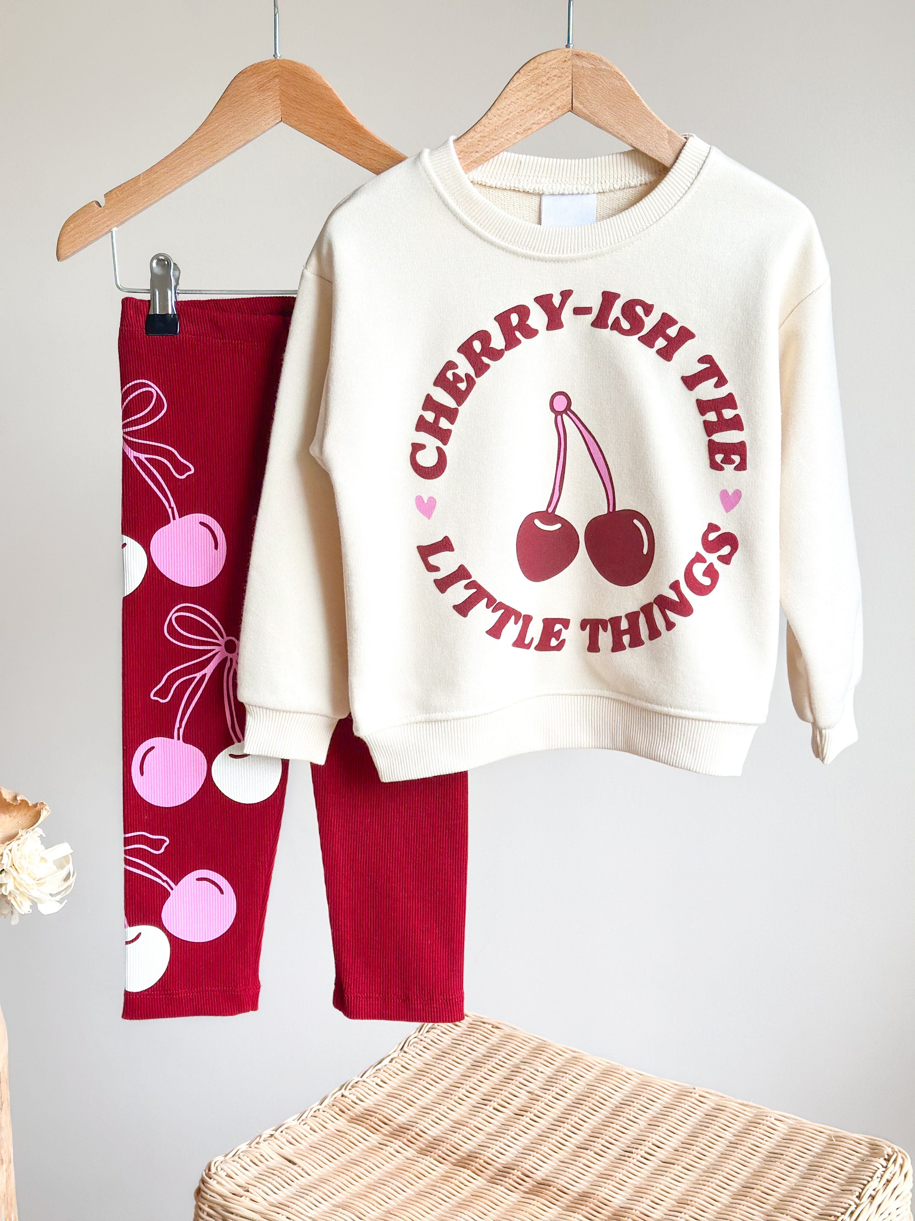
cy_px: 610
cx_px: 458
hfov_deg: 30.3
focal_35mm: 48
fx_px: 1692
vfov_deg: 39.7
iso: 80
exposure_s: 1/120
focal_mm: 6.86
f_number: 1.8
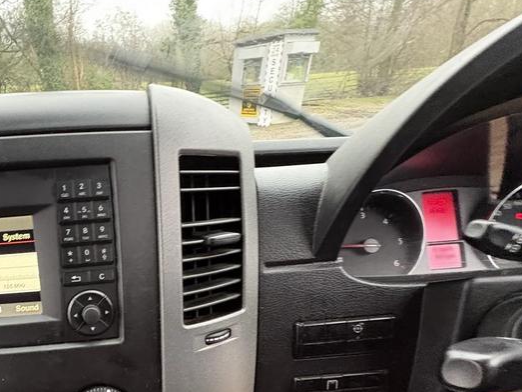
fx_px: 362
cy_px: 306
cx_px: 105
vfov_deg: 53.5
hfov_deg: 65.2
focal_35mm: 24
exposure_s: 1/60
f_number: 2.2
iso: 800
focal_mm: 2.22
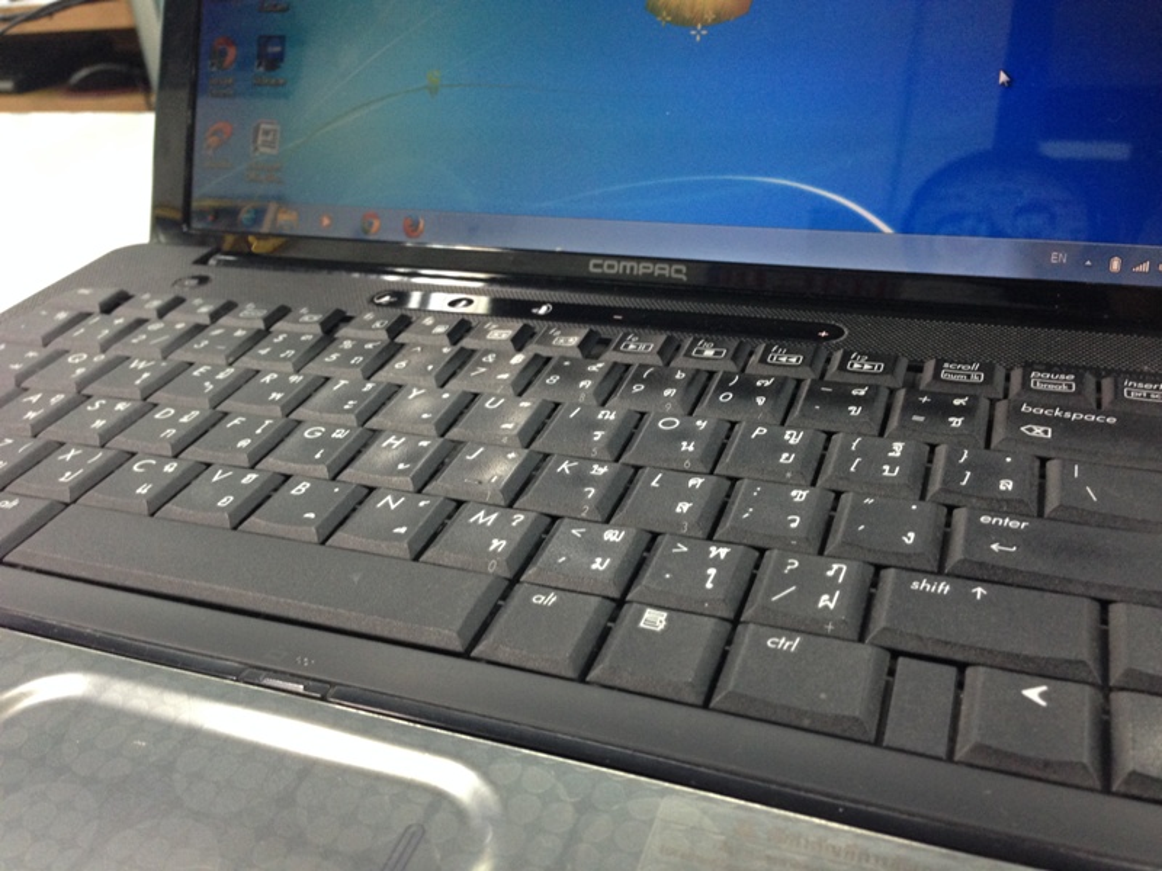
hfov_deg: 55.4
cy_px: 436
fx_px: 1108
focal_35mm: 33
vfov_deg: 42.9
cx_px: 581
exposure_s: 1/20
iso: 200
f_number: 2.4
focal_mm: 4.12
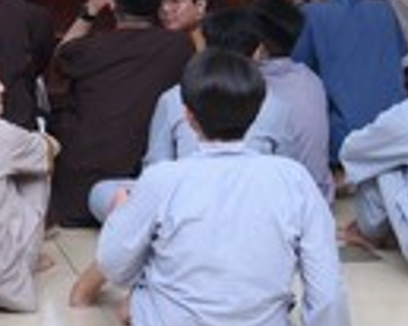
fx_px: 1822
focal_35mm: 151
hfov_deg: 12.3
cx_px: -161
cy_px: -193
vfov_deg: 9.8
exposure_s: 1/250
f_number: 4.5
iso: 2000
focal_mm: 32
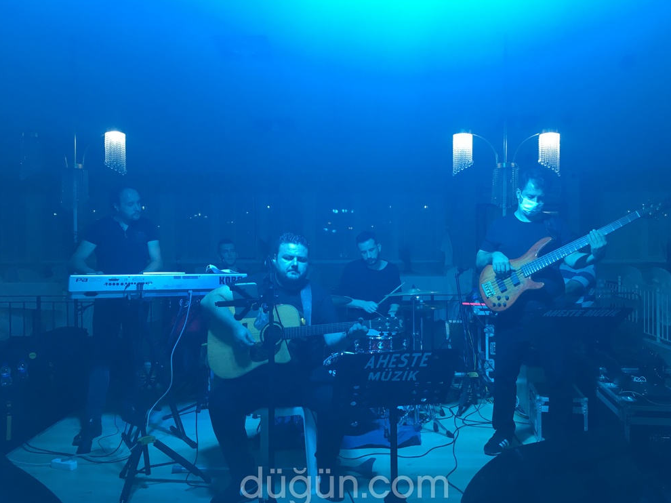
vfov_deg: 46.8
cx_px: 344
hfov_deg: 60.0
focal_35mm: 30
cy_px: 257
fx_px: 581
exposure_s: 1/33
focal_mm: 4.15
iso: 40
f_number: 2.2
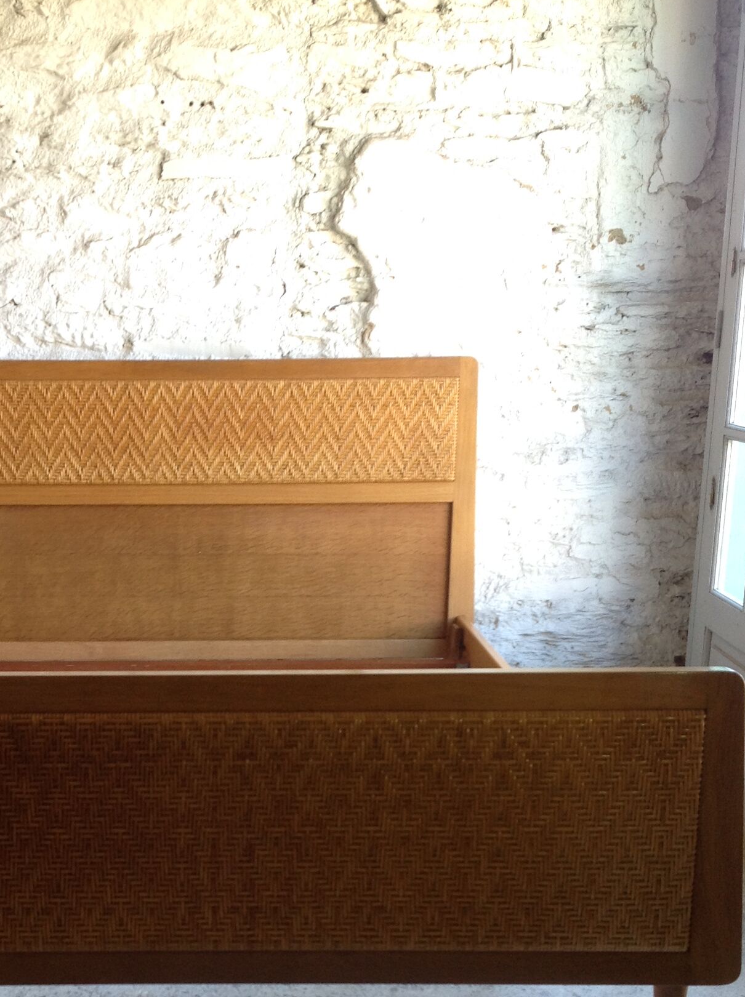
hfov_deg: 25.8
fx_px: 1611
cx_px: 202
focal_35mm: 56
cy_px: 741
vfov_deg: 33.7
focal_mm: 4.28
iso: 64
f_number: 2.4
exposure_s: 1/24
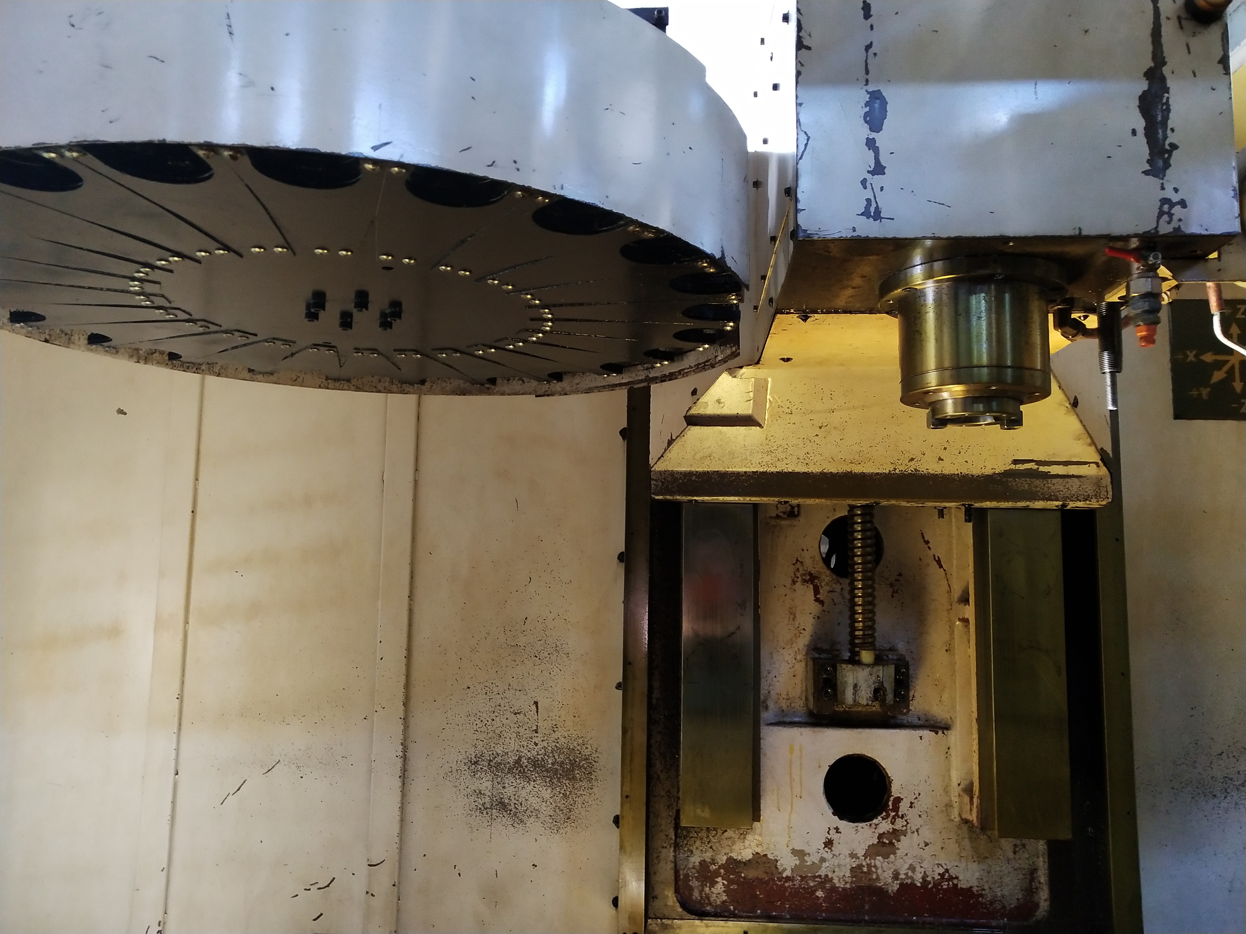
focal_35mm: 30
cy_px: 467
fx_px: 1080
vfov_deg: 46.8
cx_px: 623
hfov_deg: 60.0
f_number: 1.8
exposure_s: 1/50
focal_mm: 3.95
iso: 349
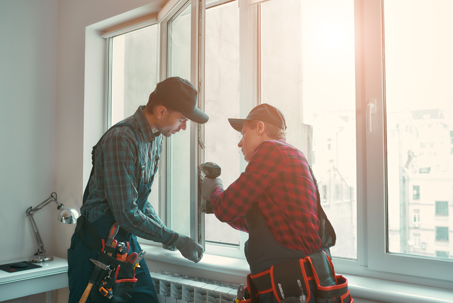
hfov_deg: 54.4
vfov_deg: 37.9
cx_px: 226
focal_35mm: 35
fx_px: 441
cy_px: 152
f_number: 4
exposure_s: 1/13
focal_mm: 35
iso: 320
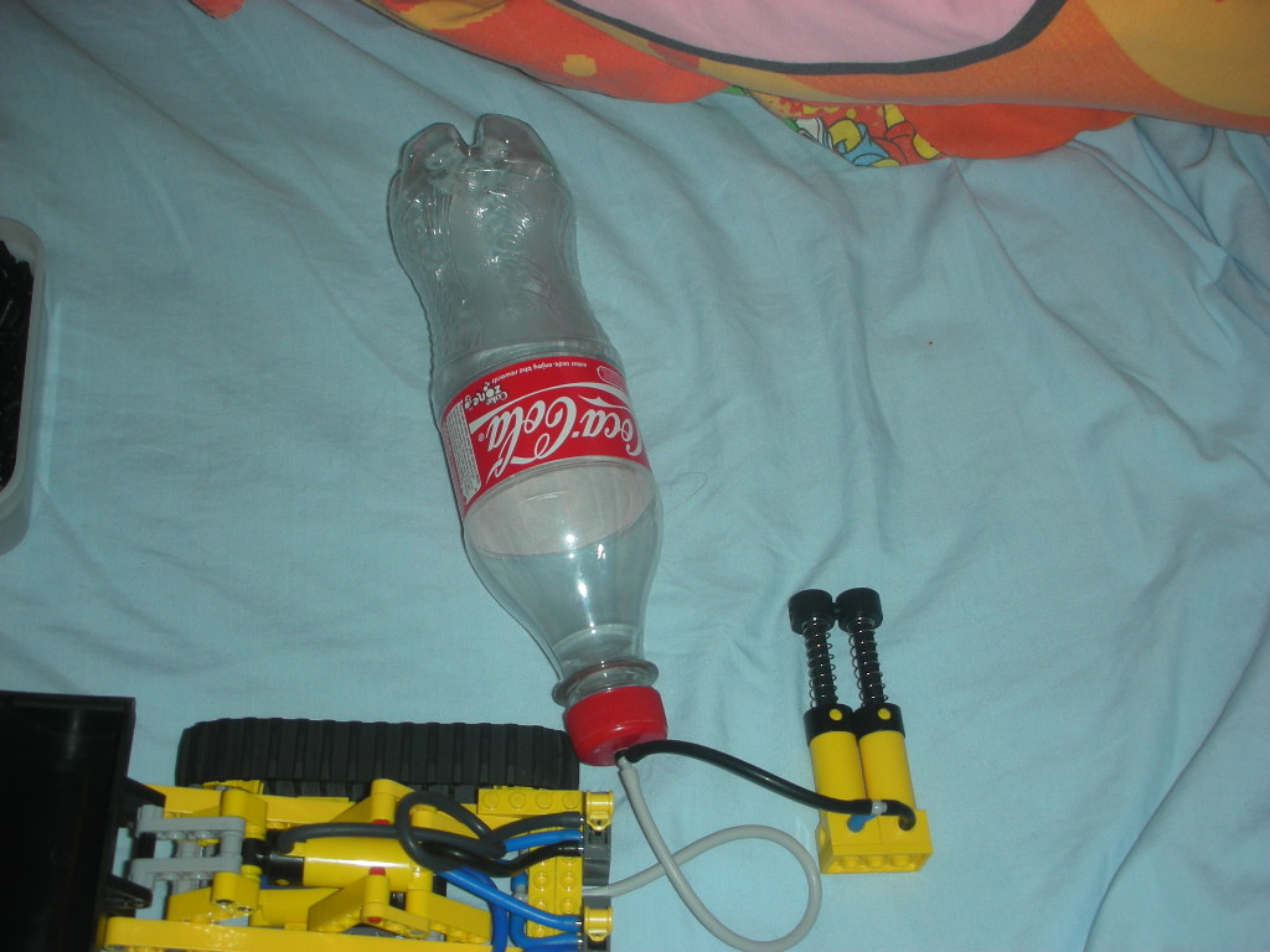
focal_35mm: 53
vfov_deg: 27.5
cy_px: 476
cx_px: 635
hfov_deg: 36.2
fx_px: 1944
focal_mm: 8.8
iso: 50
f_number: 3.7
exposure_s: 1/60.1
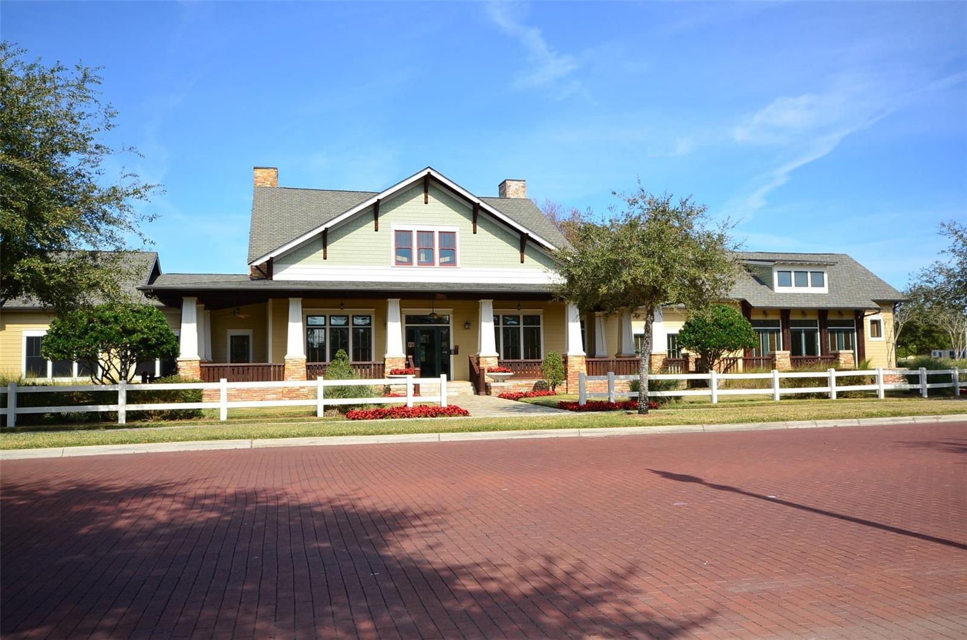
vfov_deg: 43.4
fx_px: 804
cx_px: 484
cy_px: 320
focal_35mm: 30
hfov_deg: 62.1
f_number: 10
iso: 100
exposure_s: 1/160
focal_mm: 20
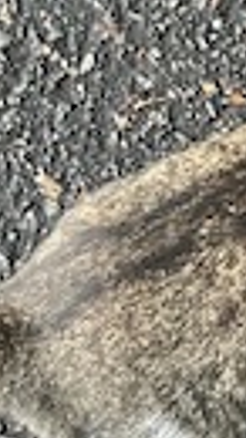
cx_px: 313
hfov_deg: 8.5
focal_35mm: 141
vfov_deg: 13.8
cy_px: 765
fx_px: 1637
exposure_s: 1/30
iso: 640
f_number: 1.8
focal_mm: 3.99
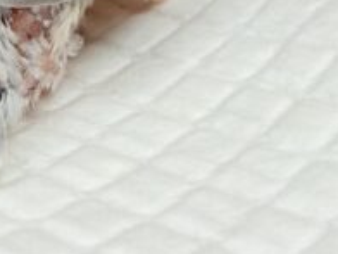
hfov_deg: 11.5
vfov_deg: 8.6
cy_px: -69
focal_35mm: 170
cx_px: 12
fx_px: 1660
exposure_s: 1/50
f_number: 1.6
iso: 100
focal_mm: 5.96
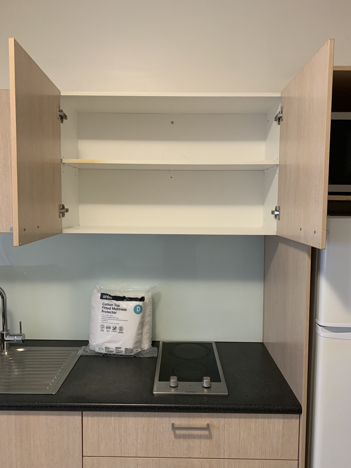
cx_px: 176
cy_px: 234
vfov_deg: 67.3
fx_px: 352
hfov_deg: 53.1
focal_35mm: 26
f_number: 1.8
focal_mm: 4.25
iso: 250
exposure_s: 1/33
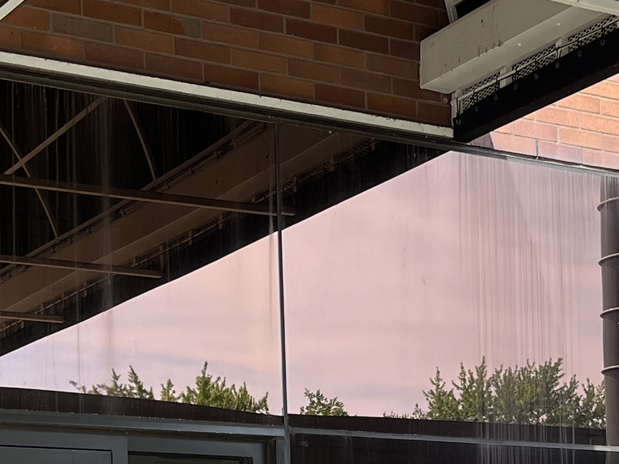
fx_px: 1788
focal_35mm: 100
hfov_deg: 19.3
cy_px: 672
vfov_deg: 14.0
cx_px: 564
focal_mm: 5.1
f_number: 1.6
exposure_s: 1/864
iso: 50
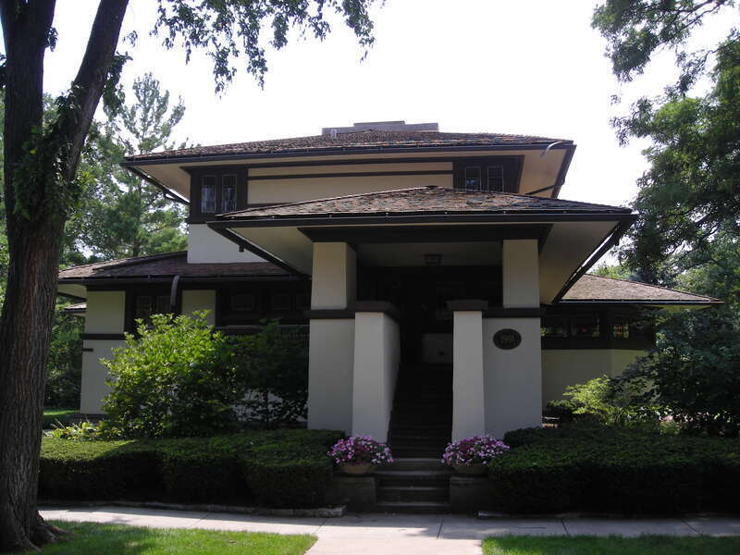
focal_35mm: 38
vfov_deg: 37.7
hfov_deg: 49.0
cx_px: 370
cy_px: 278
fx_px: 812
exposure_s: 1/238
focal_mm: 6.3
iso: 50
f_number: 3.2
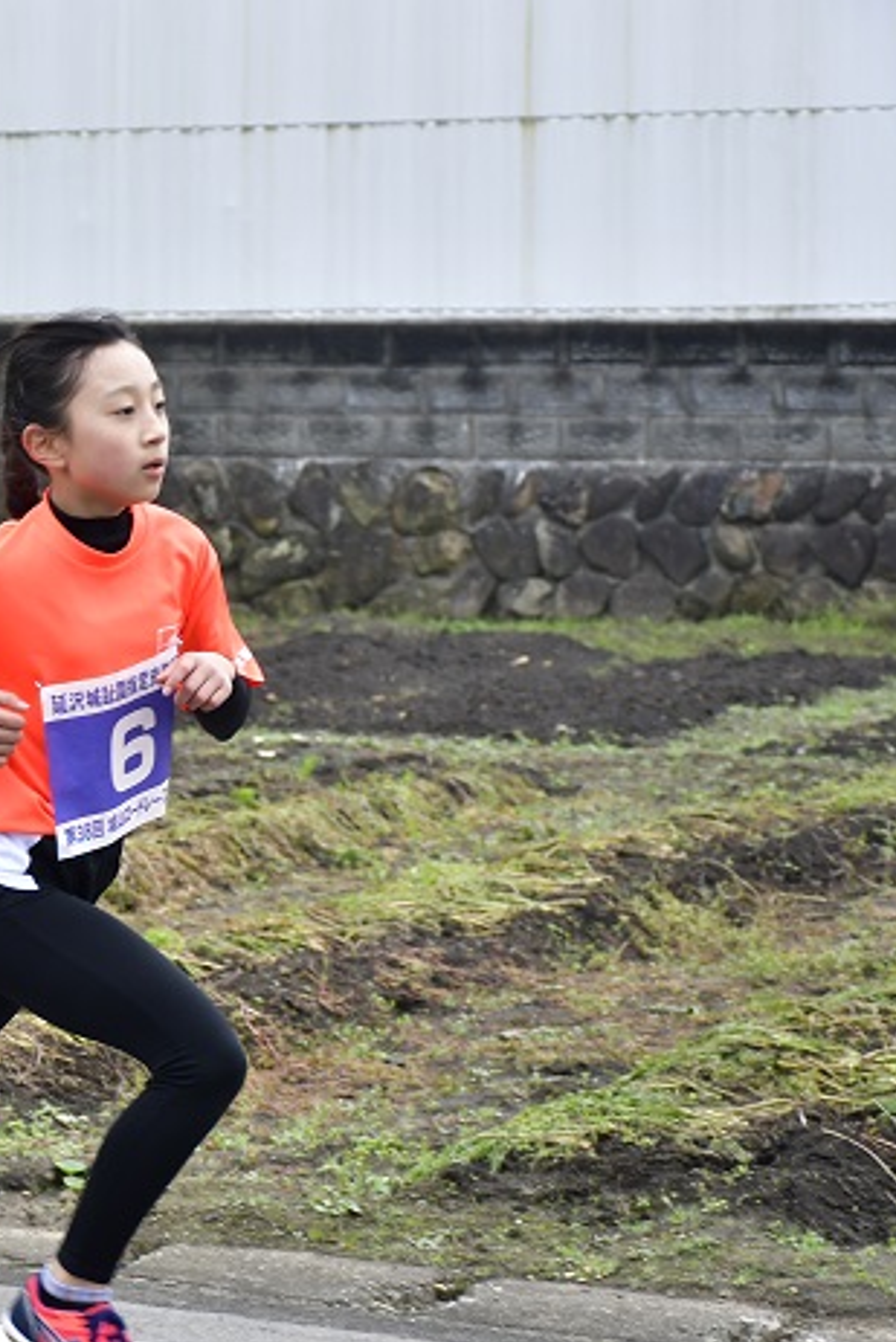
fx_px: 5073
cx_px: -49
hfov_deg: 10.0
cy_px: 672
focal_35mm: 136
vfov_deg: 15.1
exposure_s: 1/500
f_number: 5.6
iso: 500
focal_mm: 60
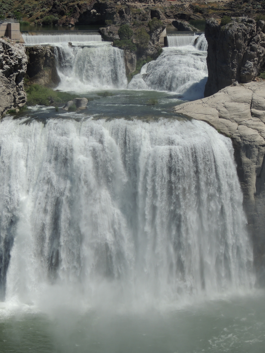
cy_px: 176
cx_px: 132
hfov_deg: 14.1
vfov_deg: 18.7
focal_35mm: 105
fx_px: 1072
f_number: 4.7
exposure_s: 1/1250
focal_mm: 18.7
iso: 100
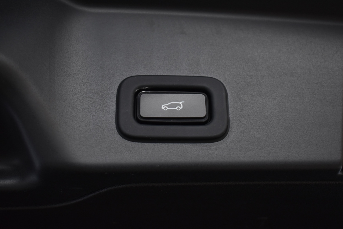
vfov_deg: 28.9
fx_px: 443
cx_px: 172
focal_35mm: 46
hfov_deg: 42.3
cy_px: 114
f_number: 4.2
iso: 560
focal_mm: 31
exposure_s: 1/50
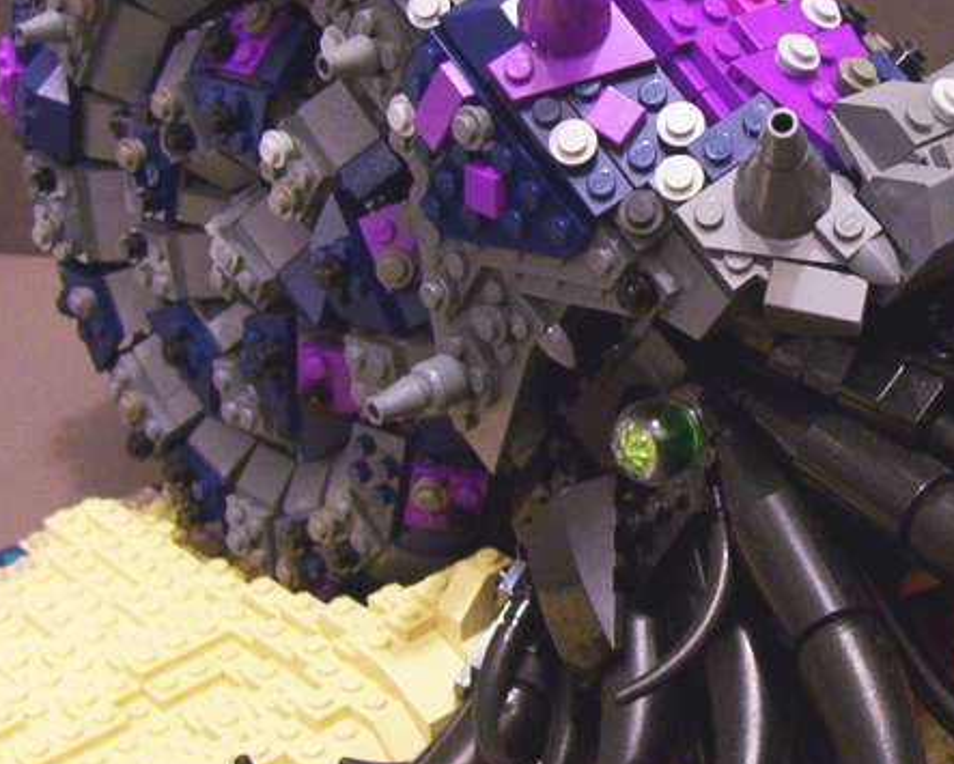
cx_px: 773
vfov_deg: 20.2
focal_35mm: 76
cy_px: 305
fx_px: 2147
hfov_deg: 24.6
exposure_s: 1/8
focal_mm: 5.77
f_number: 2.73
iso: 200
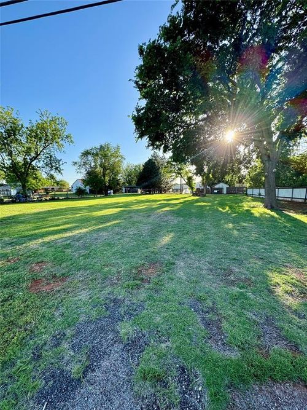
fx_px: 166
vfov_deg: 102.1
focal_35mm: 14
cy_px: 205
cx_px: 154
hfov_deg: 85.7
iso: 40
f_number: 2.2
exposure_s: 1/522
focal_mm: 2.22
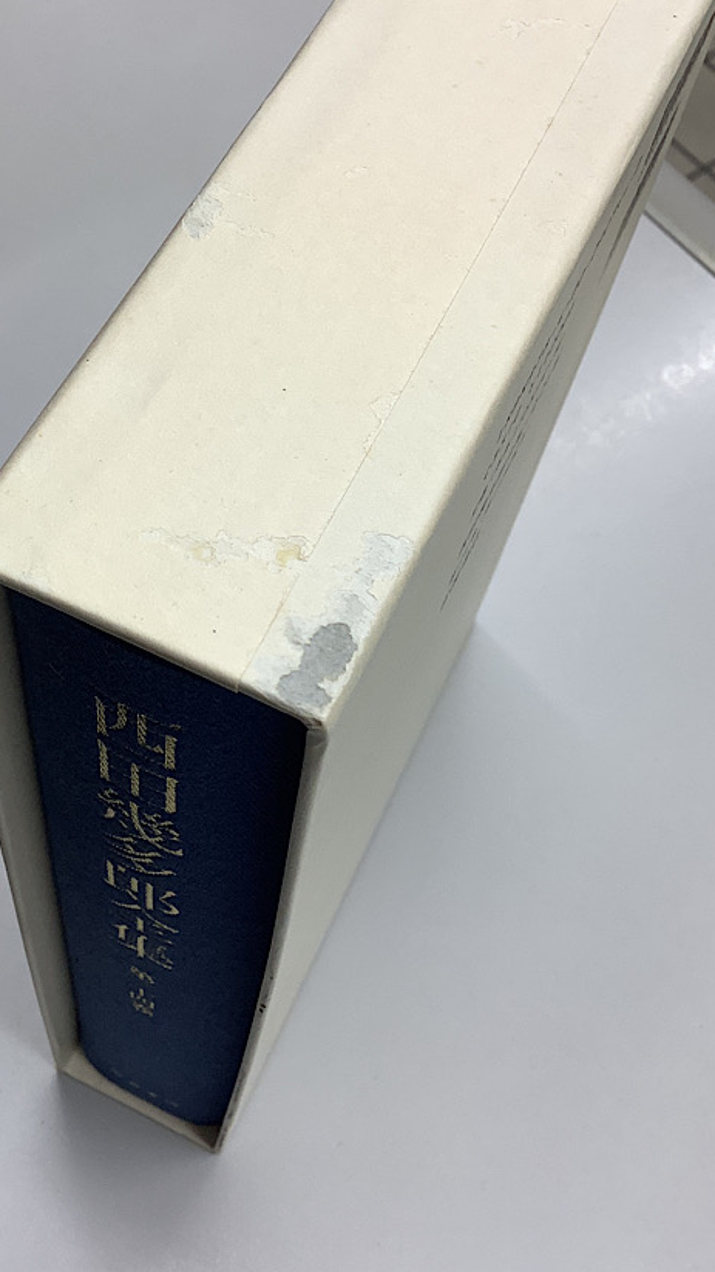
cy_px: 665
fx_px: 1383
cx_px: 280
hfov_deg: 28.9
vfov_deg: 49.4
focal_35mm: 41
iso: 32
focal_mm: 3.3
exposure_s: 1/100
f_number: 2.4
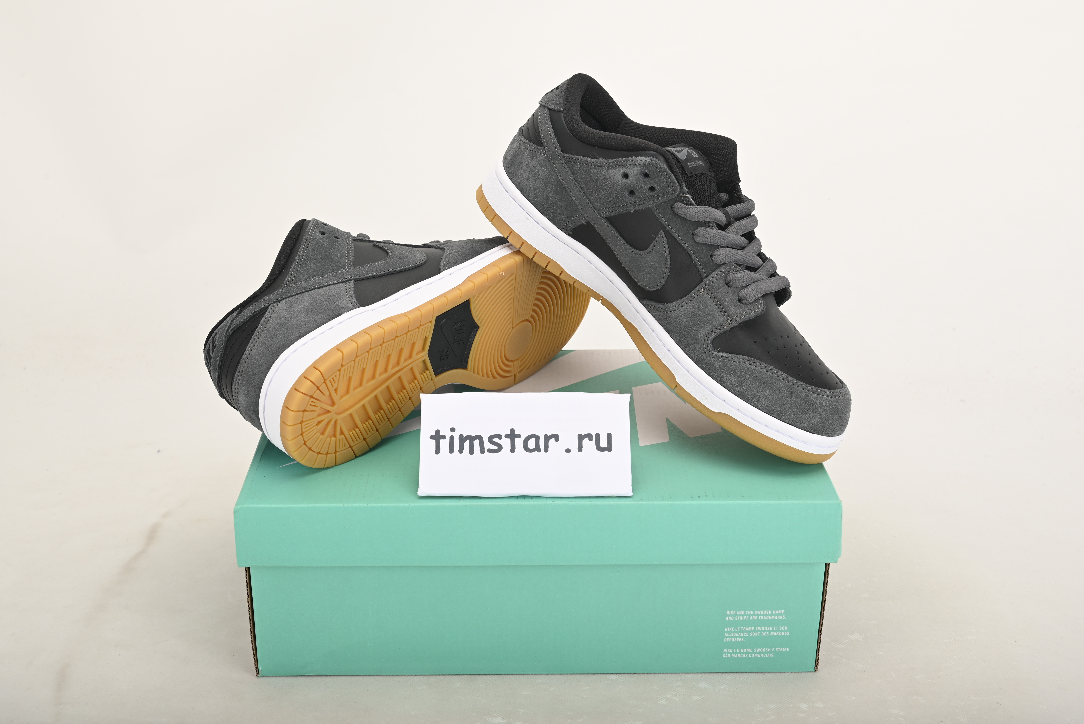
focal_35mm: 46
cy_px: 362
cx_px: 542
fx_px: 1386
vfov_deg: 29.3
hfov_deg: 42.7
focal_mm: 46
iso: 100
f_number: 11
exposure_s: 1/200
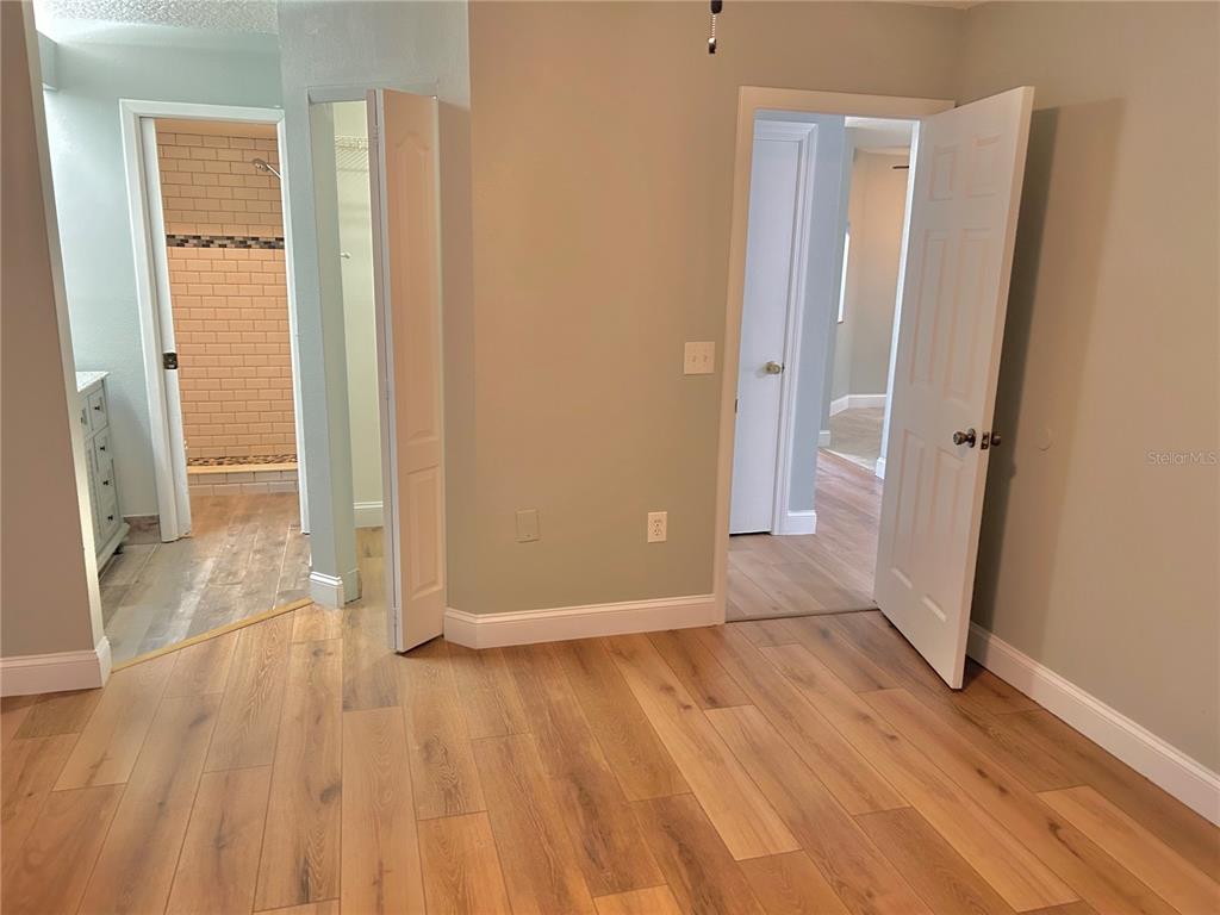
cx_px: 610
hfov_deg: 67.3
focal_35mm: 26
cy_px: 458
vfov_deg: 53.1
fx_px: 916
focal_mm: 5.7
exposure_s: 1/60
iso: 250
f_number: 1.5
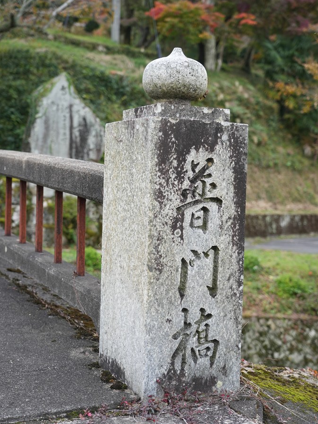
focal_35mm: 55
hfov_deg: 26.6
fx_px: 674
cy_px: 219
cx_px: 161
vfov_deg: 34.9
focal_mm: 50
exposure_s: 1/160
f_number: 4
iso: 400
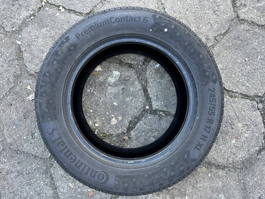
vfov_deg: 56.9
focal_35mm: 24
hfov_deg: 71.6
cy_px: 100
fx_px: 184
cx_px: 132
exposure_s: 1/121
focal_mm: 6.86
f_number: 1.78
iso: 100
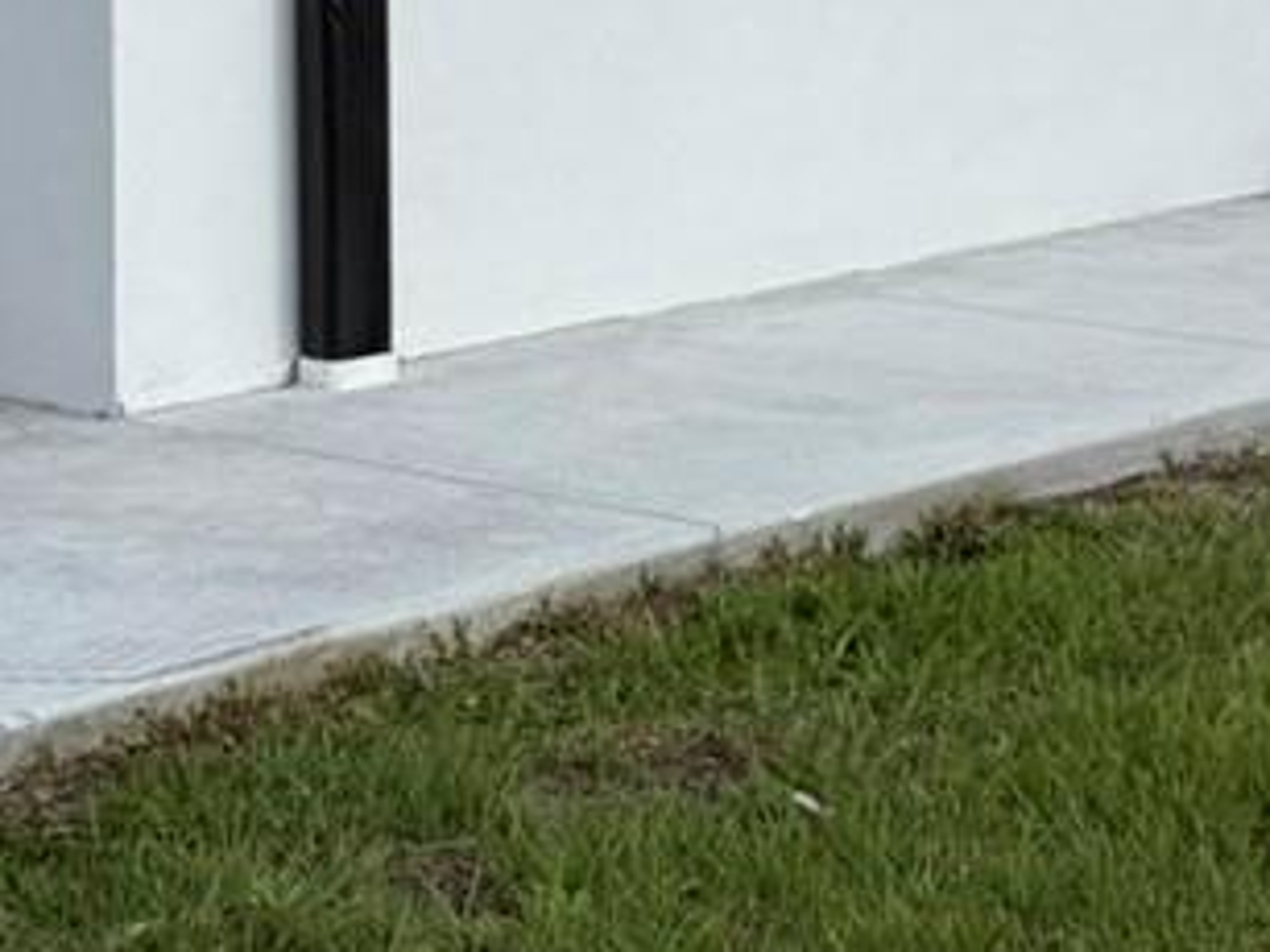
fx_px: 4584
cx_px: 852
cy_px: -567
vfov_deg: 11.3
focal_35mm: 125
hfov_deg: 15.7
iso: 80
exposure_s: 1/3759
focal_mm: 6.76
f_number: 1.78
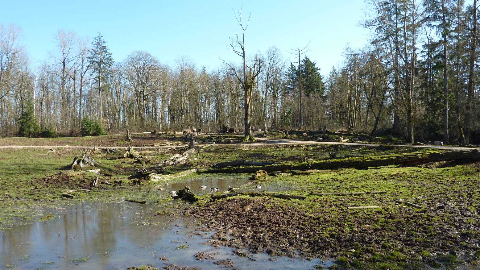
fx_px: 356
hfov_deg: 67.9
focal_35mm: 28
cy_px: 131
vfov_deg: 41.5
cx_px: 246
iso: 125
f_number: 3.3
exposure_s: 1/500
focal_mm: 4.1
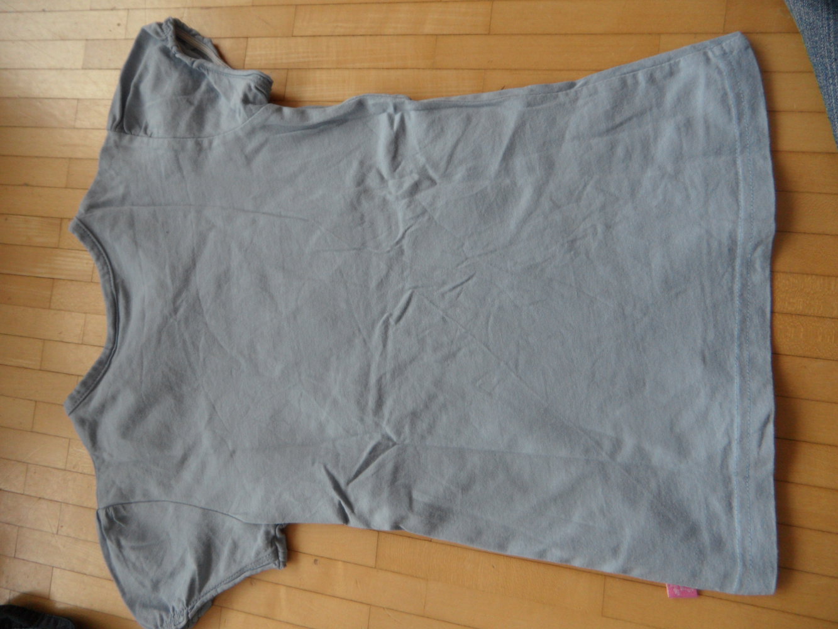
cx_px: 419
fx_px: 581
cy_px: 314
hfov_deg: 71.6
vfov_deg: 56.8
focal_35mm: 24
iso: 80
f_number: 2.9
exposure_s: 1/125
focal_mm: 4.1
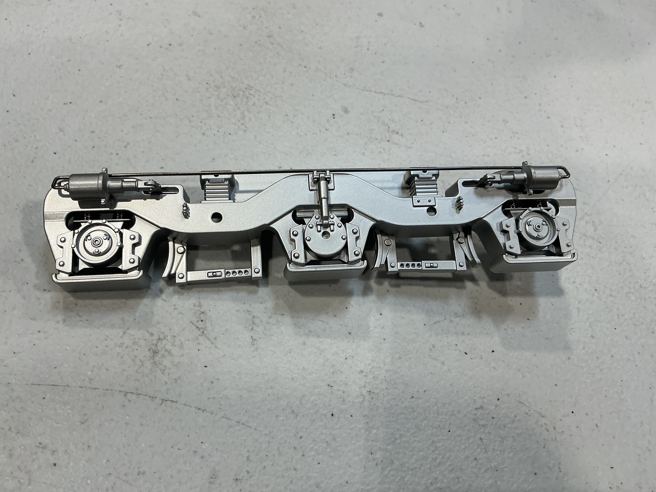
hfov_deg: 61.7
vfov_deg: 48.2
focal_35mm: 29
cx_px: 328
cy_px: 246
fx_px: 550
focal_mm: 3
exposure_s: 1/100
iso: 40
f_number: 1.8
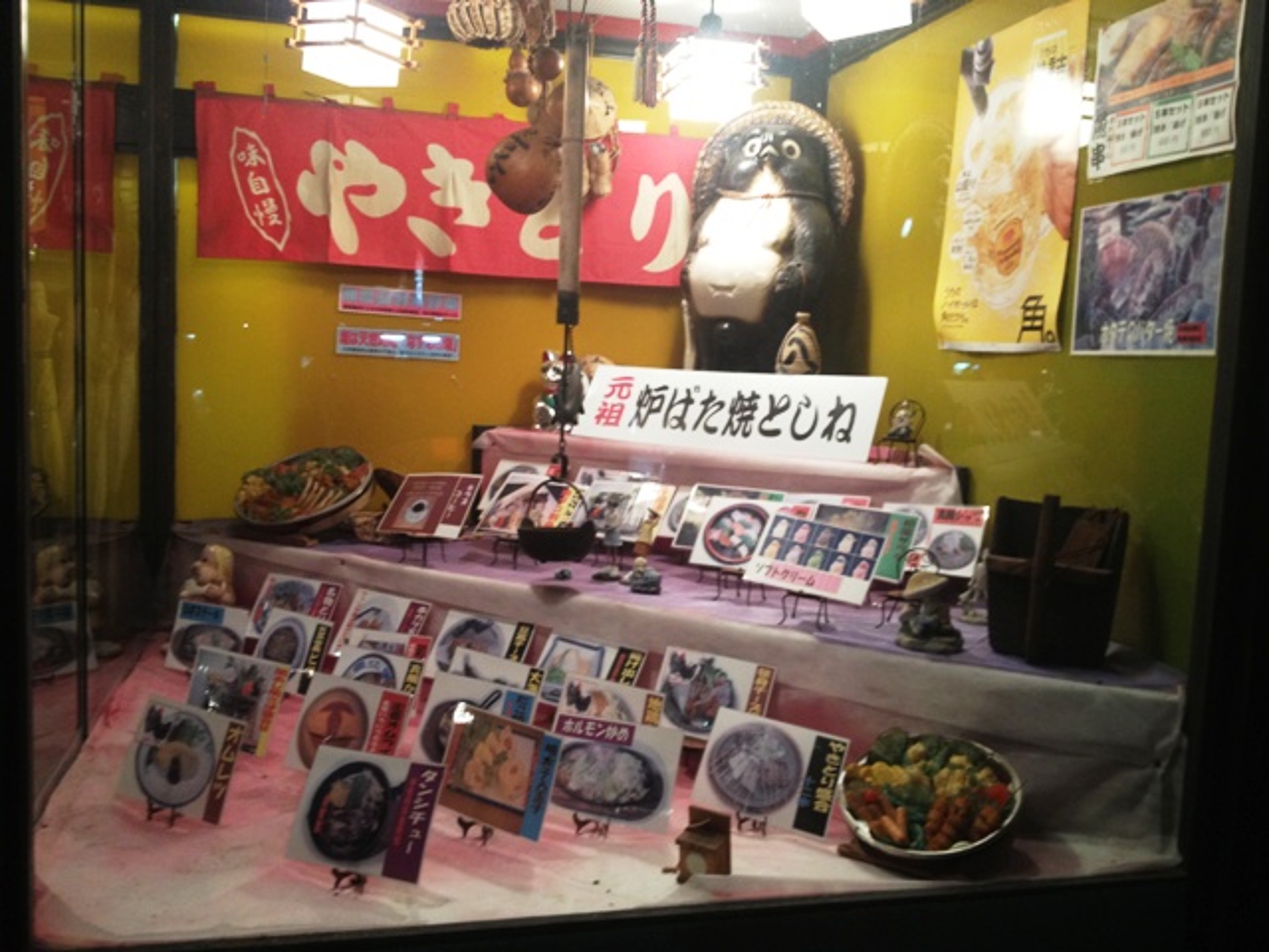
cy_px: 476
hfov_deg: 52.6
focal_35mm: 35
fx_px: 1283
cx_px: 634
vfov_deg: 40.7
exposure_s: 1/20
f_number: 2.4
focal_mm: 4.28
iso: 160
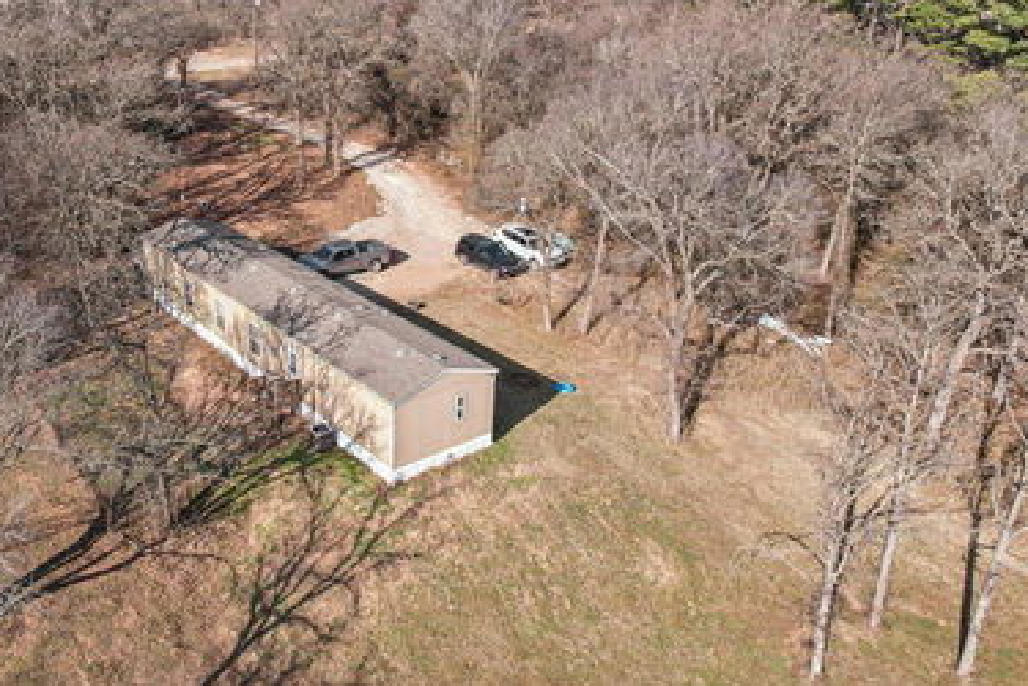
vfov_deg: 43.0
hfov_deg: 60.3
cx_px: 332
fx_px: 857
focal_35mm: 30
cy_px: 224
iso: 100
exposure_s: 1/350
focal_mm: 8.4
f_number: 2.8
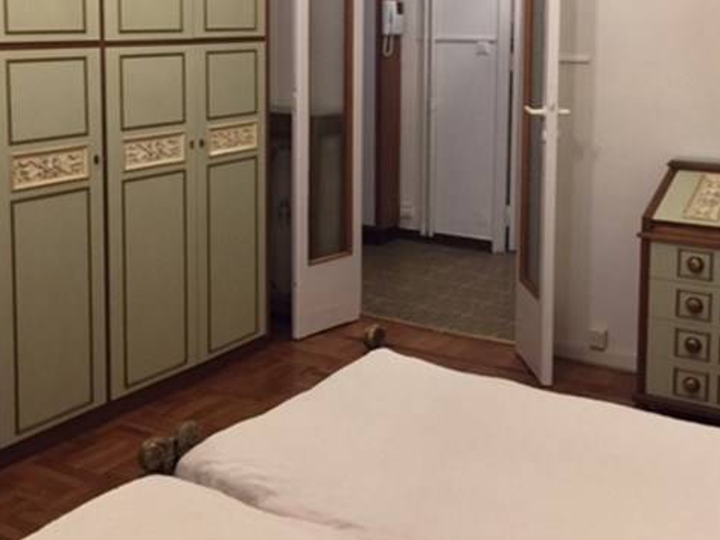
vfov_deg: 29.3
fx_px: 1019
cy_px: 140
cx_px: 327
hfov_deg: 38.9
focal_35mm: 49
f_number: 2.2
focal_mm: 4.15
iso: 250
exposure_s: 1/33
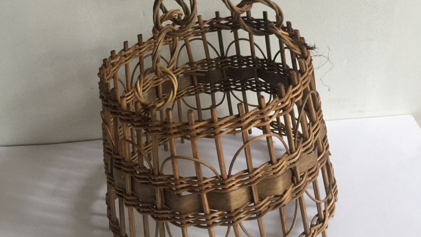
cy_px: 53
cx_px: 212
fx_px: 480
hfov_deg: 47.4
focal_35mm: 43
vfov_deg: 27.2
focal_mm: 4.15
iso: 100
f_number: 2.2
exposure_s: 1/17
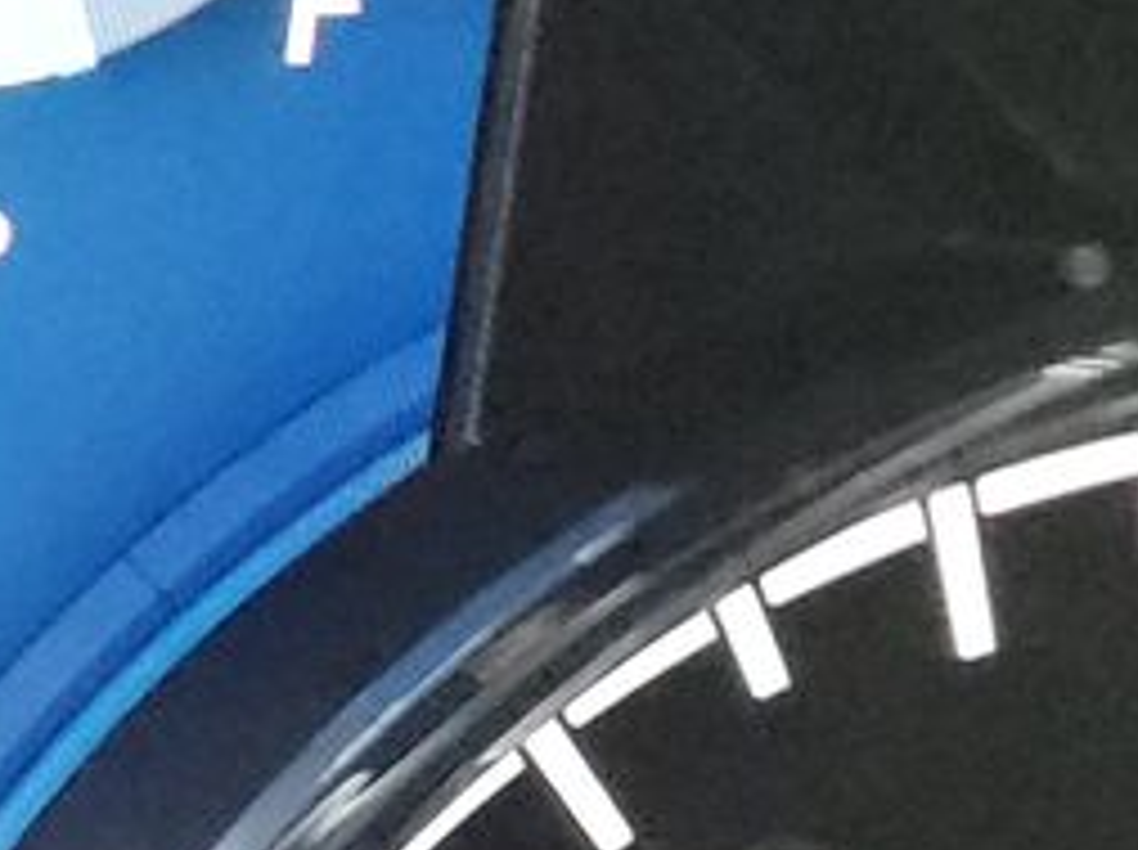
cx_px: -2137
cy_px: 1597
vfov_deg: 9.2
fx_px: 4990
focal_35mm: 152
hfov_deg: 10.1
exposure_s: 1/59
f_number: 1.8
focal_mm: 6.7
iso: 2868
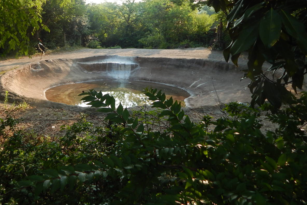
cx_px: 112
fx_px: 264
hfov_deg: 59.4
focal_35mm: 31
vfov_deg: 41.1
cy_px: 51
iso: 125
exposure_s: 1/400
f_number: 3
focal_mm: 4
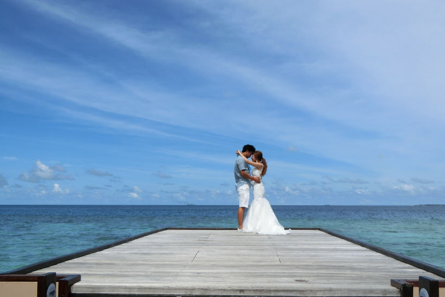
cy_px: 157
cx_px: 220
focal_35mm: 36
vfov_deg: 36.9
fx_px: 445
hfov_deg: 53.1
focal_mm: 6
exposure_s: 1/320
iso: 80
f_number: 7.8
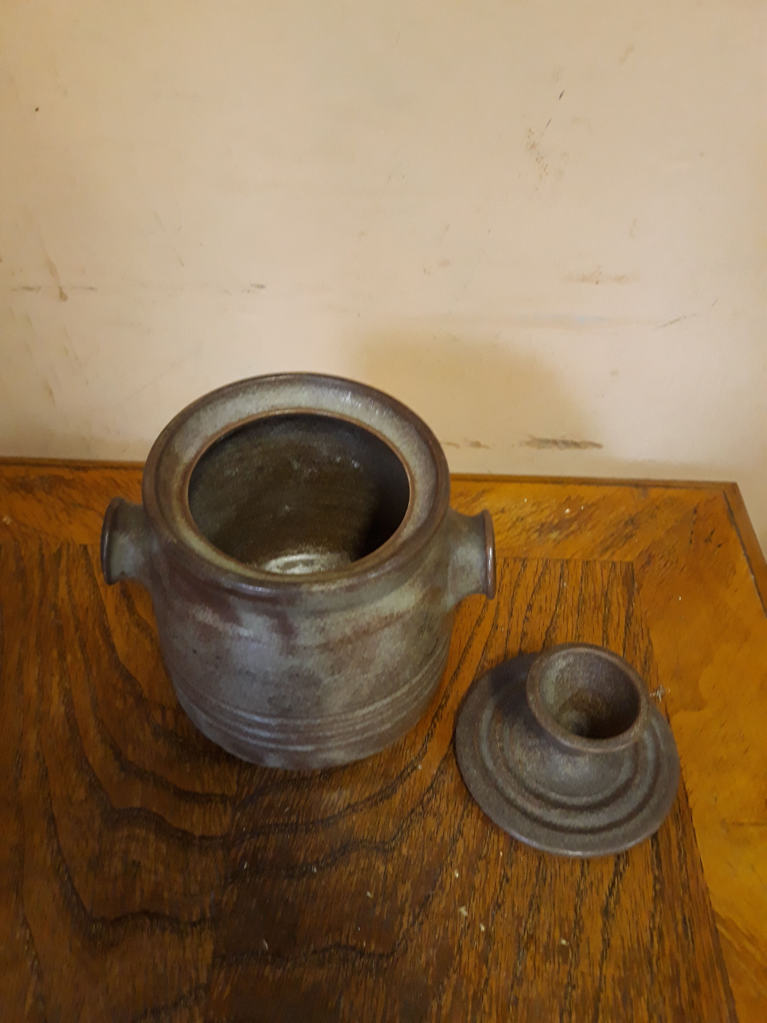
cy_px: 512
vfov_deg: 65.3
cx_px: 384
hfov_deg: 51.4
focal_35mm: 27
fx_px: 798
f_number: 1.7
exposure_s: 1/25
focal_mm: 3.71
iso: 320
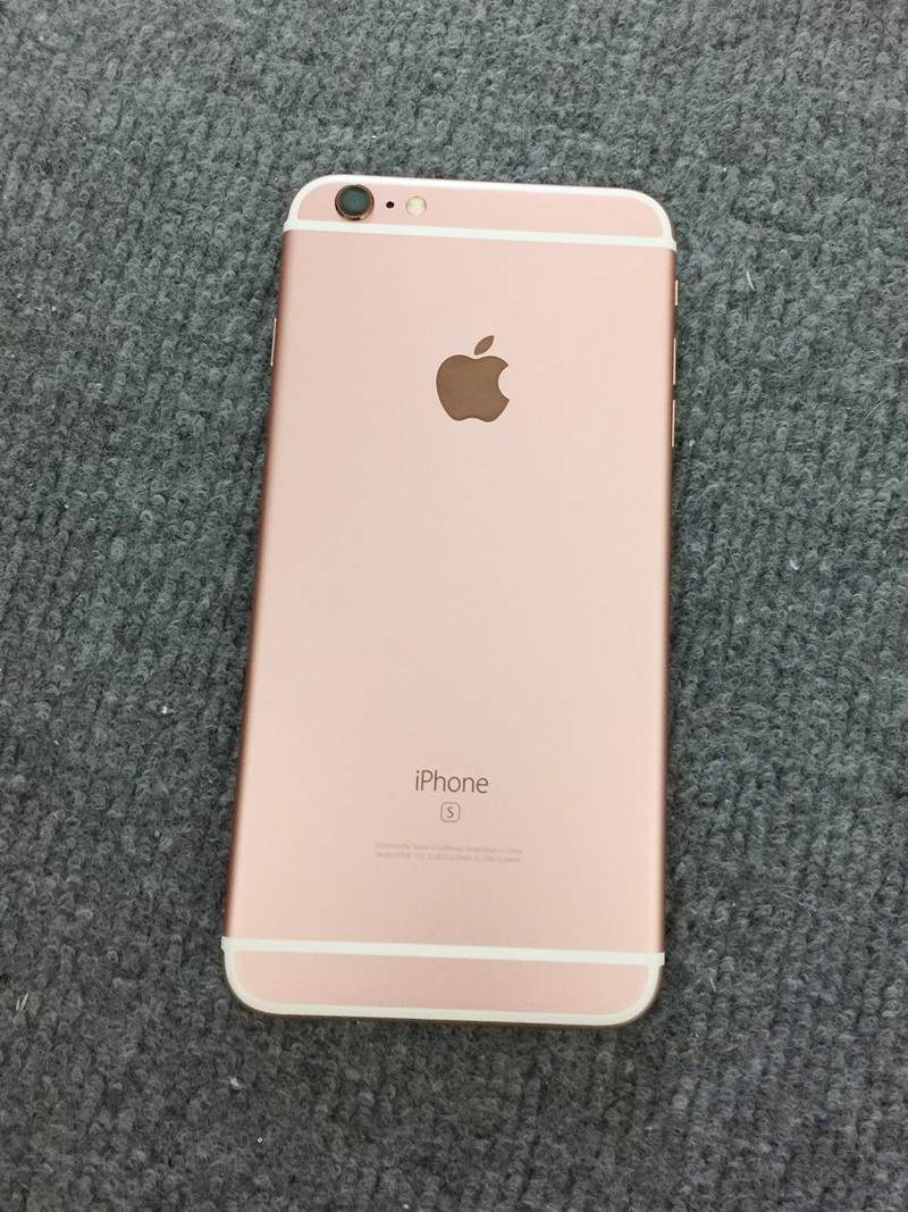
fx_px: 1014
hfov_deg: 48.2
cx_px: 454
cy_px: 606
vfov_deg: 61.7
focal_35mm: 29
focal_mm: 4.15
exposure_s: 1/10
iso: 125
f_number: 2.2
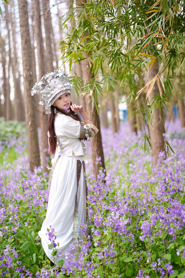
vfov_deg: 39.6
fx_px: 385
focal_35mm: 50
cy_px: 139
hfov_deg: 27.0
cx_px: 92
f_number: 1.4
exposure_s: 1/640
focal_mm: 50
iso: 100
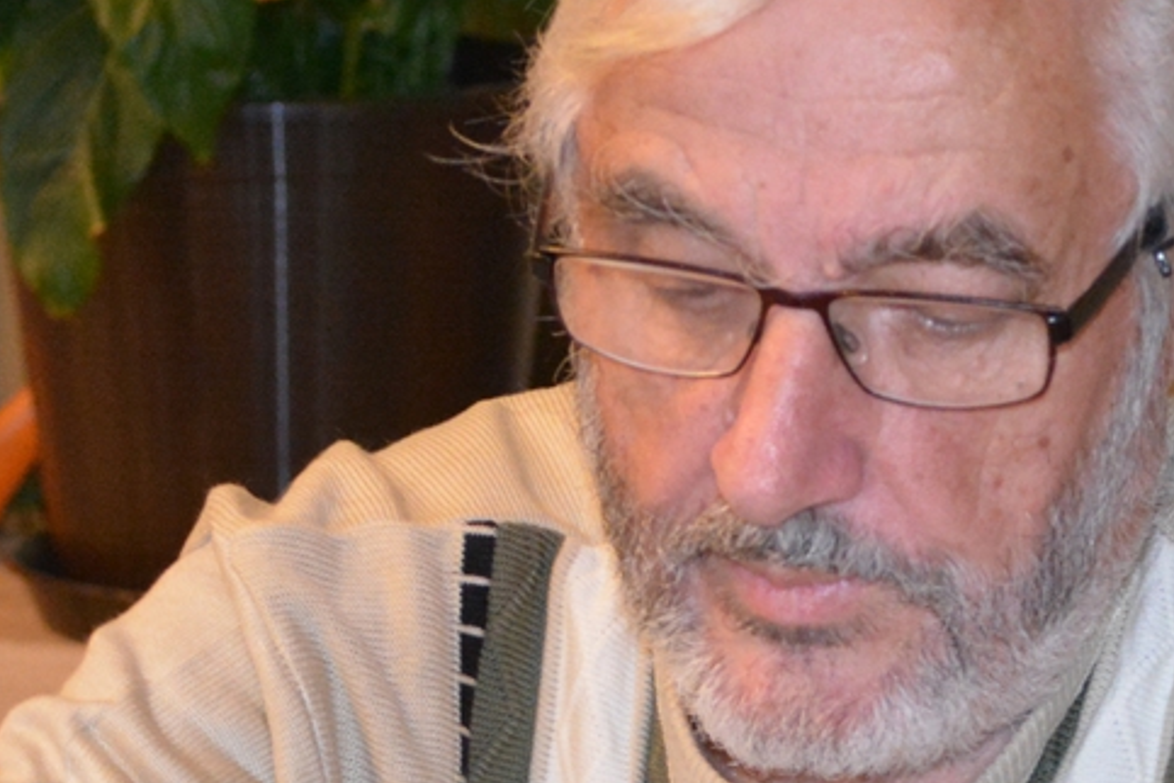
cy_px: 731
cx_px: 683
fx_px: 6163
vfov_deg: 7.2
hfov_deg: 10.9
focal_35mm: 189
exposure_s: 1/60
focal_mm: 38
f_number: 4.5
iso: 2800
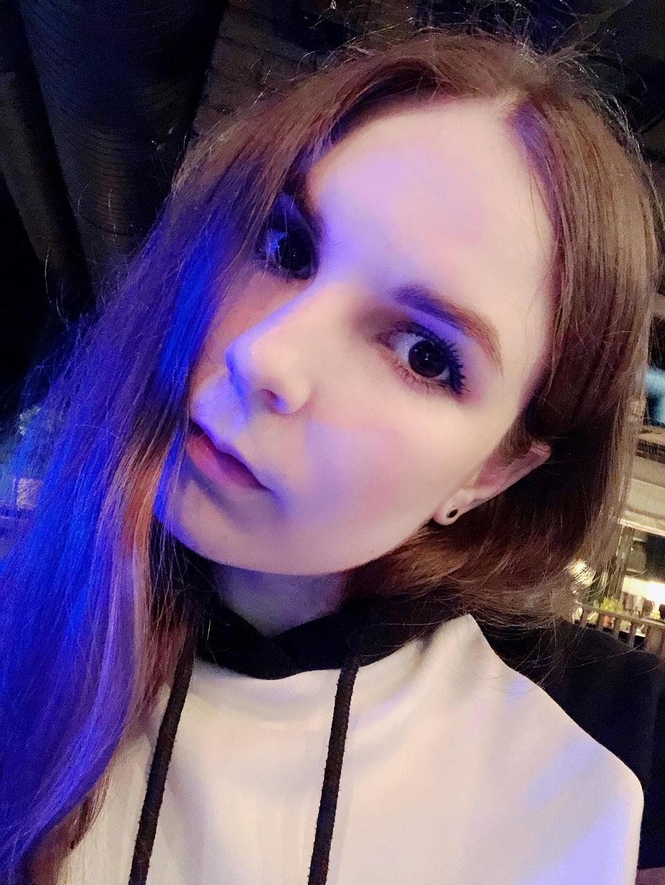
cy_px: 442
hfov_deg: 44.2
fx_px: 819
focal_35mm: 32
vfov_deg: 56.8
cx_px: 332
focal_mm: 2.87
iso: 500
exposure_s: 1/20
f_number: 2.2
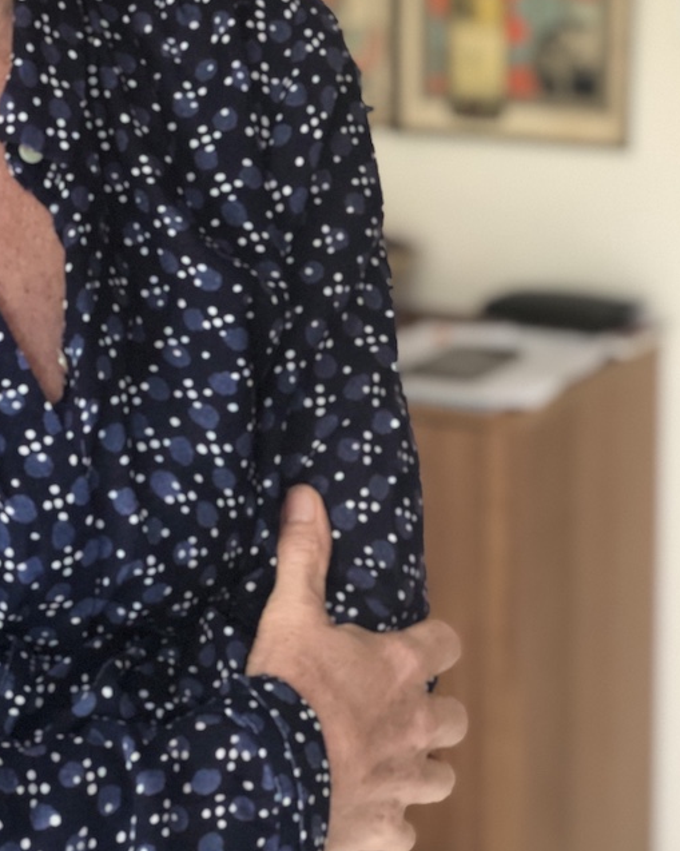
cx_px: -14
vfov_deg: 16.7
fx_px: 2845
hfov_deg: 13.4
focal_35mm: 113
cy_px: 34
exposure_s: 1/24
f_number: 2.4
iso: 125
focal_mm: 6
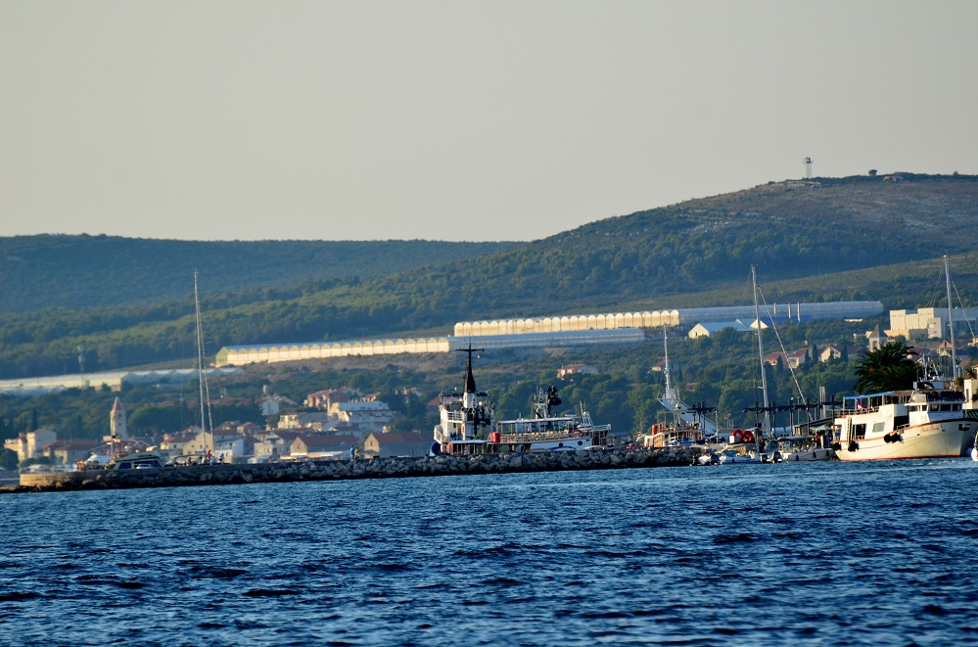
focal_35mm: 450
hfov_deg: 4.6
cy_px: 324
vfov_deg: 3.0
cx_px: 489
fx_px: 12196
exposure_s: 1/800
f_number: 6.3
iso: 400
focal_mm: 300
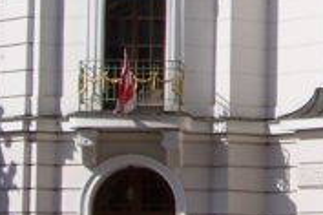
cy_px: -22
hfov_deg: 9.3
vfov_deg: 6.3
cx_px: 432
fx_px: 1947
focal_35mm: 217
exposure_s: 1/1000
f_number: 4
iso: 64
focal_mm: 5.85
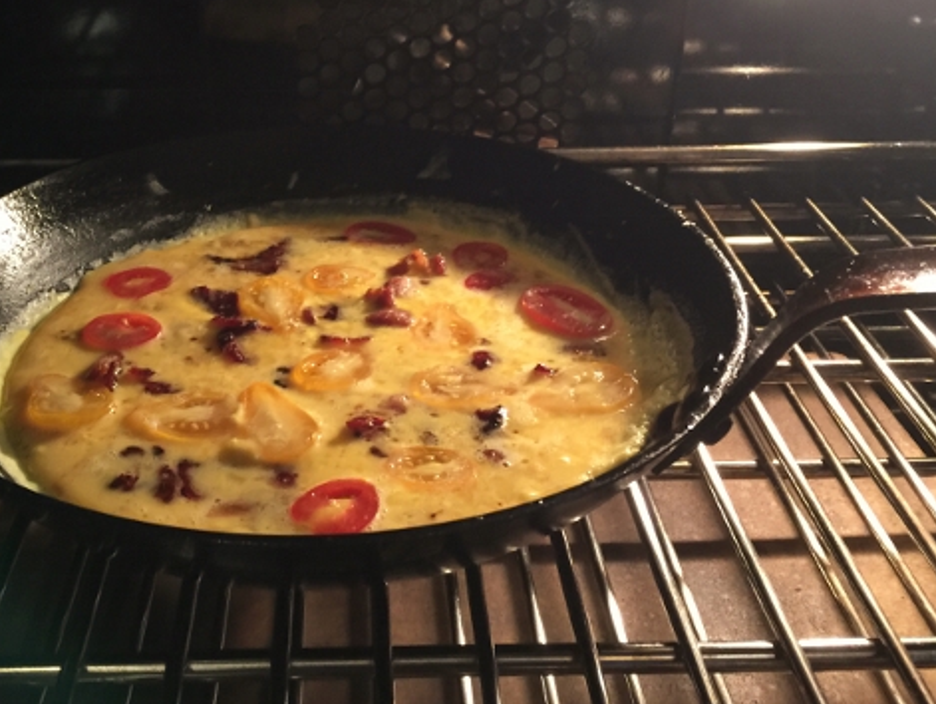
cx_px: 362
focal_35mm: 40
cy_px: 270
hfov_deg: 46.4
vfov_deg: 35.8
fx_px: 1082
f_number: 2.2
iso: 100
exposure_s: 1/10
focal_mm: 4.15
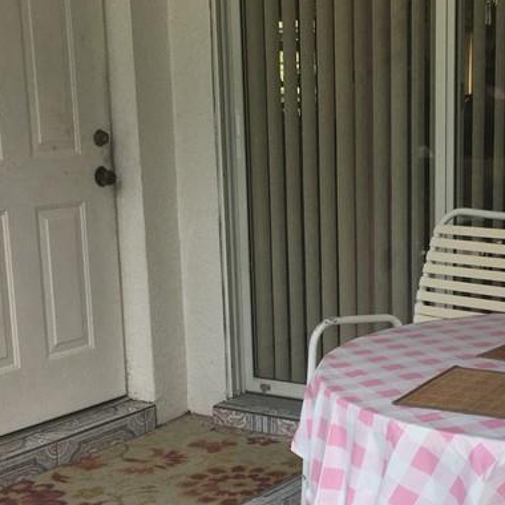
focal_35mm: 69
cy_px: 368
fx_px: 1139
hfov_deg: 24.7
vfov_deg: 24.8
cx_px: 379
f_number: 2.2
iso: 25
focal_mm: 4.15
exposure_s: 1/120
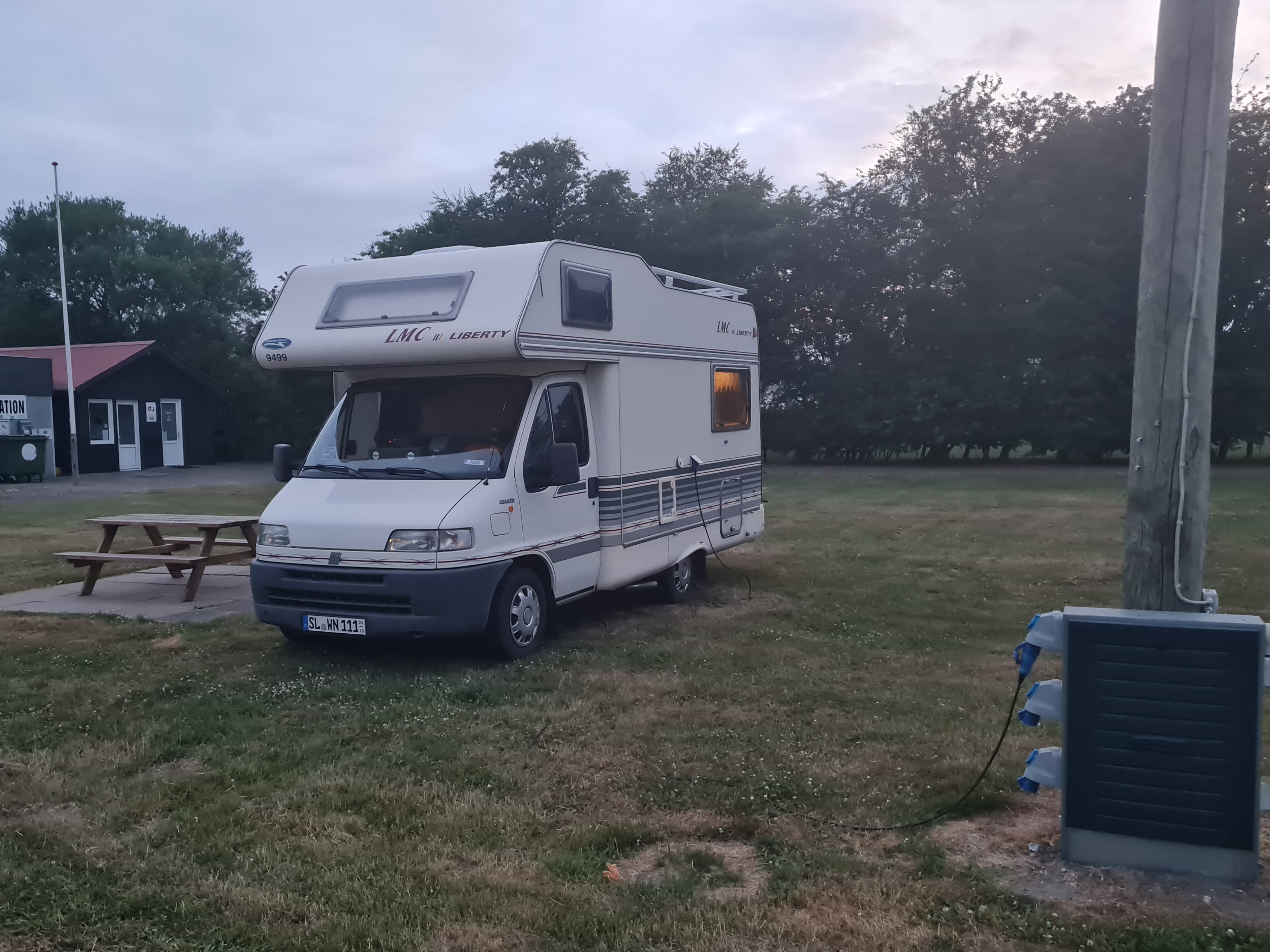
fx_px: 1137
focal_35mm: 31
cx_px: 561
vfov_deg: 45.4
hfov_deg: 58.2
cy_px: 509
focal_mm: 5.4
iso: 640
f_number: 1.8
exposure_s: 1/50
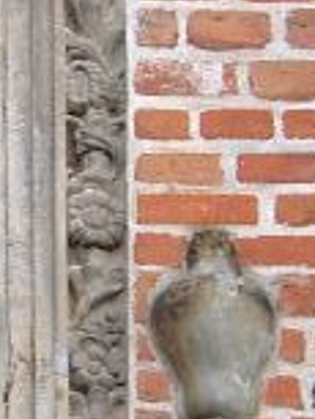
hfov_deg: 2.8
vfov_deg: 3.8
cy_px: 318
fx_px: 6325
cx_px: -227
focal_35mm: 522
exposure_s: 1/76.4
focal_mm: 20.74
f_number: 2.8
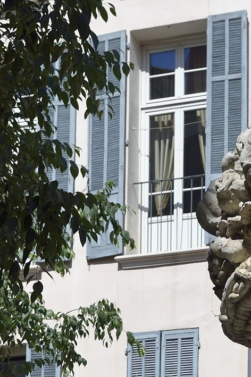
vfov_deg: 12.3
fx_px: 1633
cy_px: 628
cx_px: 302
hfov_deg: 8.7
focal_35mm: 156
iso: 200
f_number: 7.1
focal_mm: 46
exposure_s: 1/1000
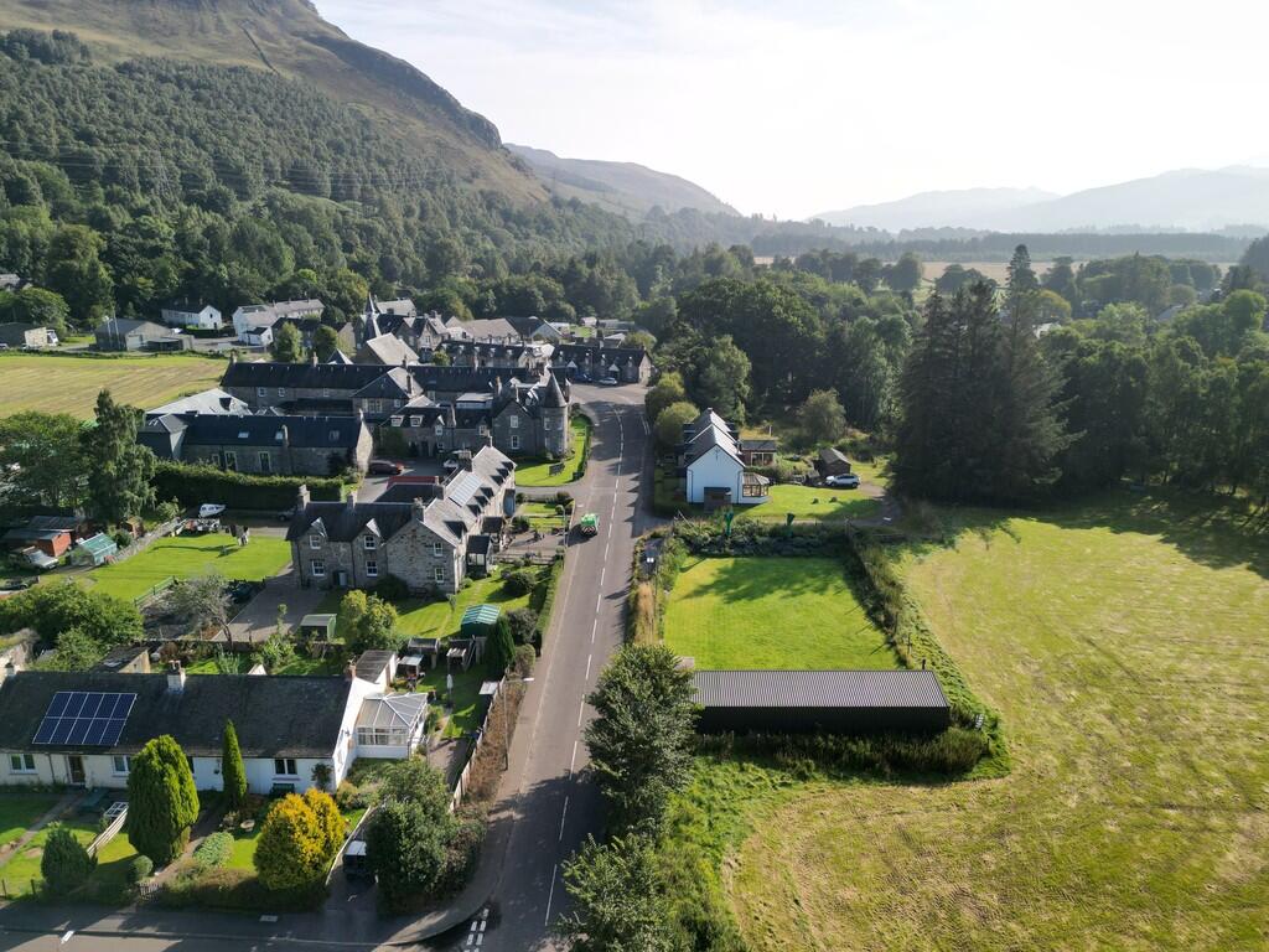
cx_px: 634
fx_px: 880
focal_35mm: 24
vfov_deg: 56.8
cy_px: 476
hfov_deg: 71.6
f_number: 1.7
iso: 100
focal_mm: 6.72
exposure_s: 1/1250
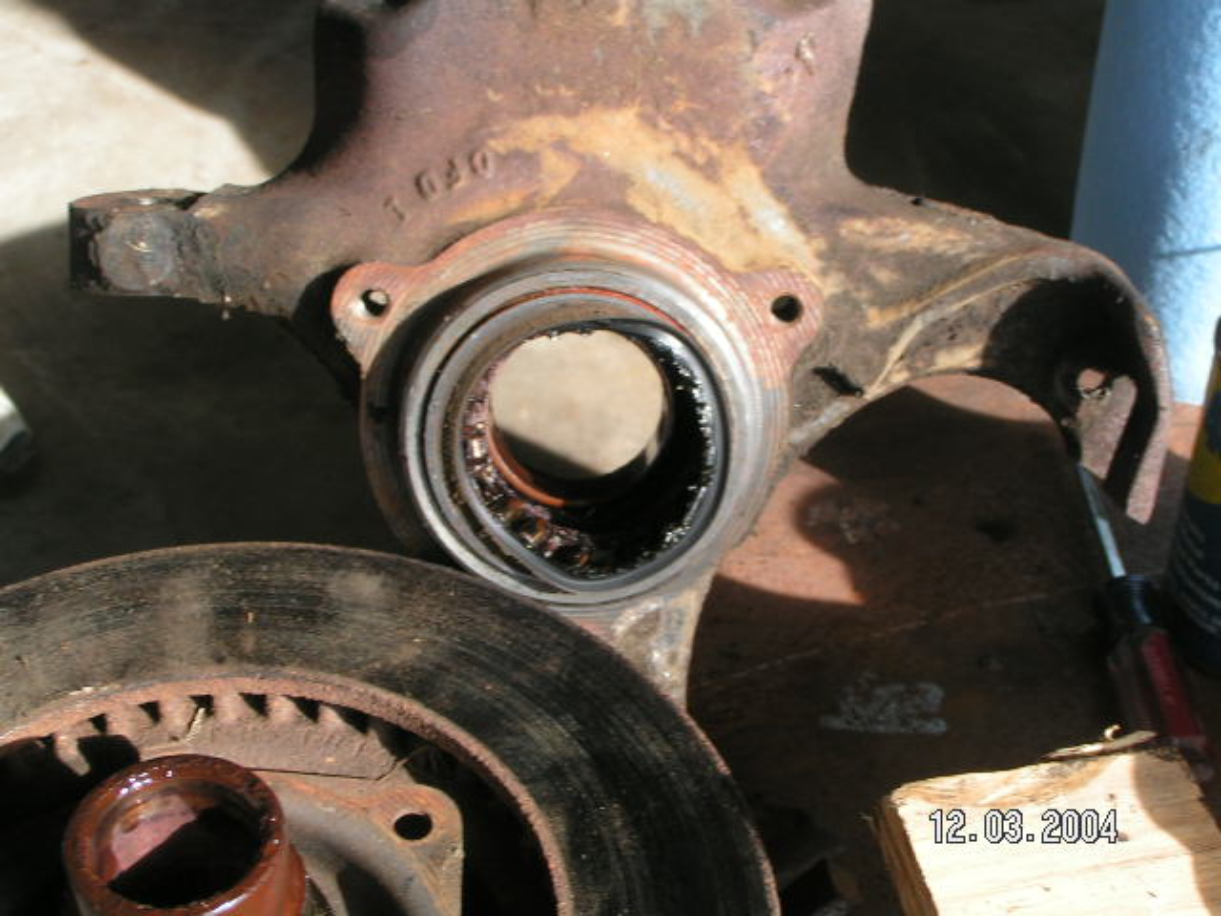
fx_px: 2222
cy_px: 458
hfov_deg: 30.7
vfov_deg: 23.3
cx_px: 610
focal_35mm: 63
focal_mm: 9.7
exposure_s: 1/100
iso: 50
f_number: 5
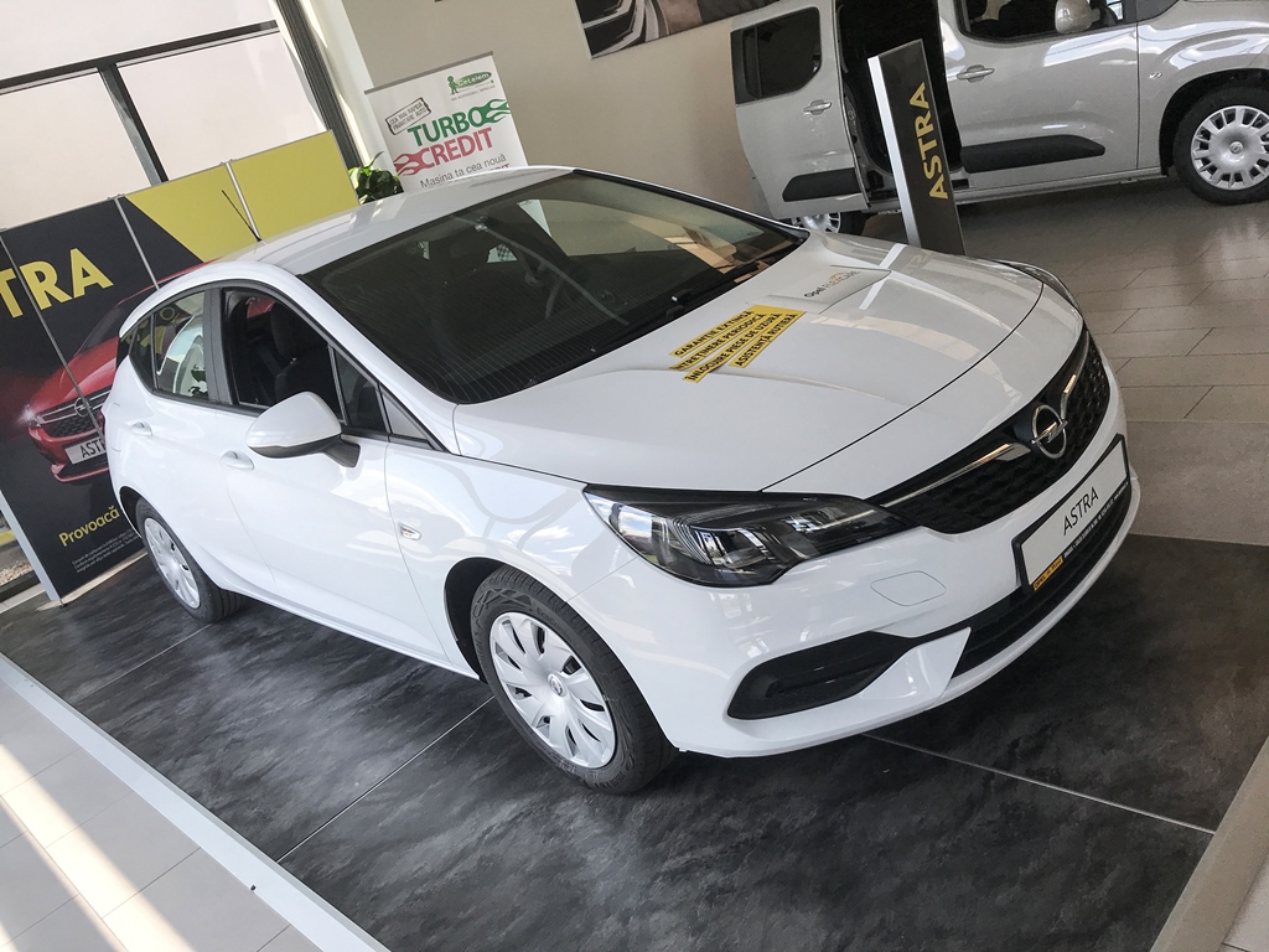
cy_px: 476
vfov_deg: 49.7
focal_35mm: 28
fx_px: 1026
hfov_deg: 63.4
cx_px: 634
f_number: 1.8
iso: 20
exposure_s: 1/342
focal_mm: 3.99
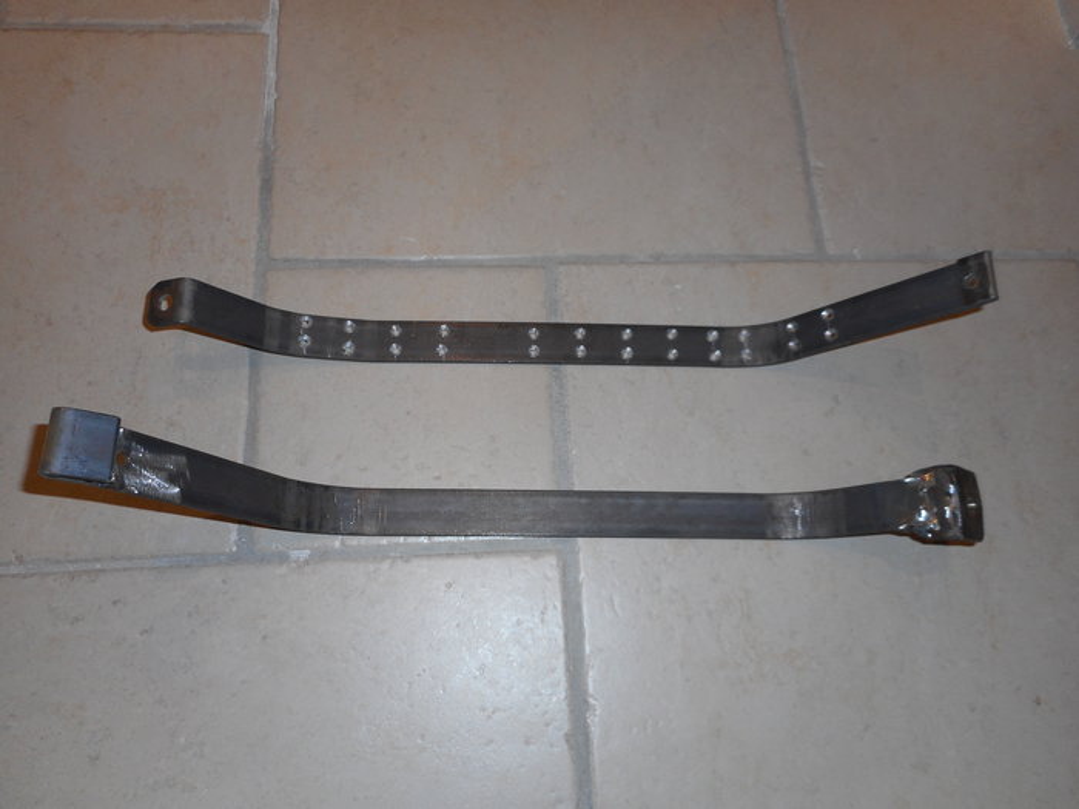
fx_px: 779
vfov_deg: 54.9
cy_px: 404
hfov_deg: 69.4
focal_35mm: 25
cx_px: 540
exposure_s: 1/25
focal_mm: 4.5
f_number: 3.7
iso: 80
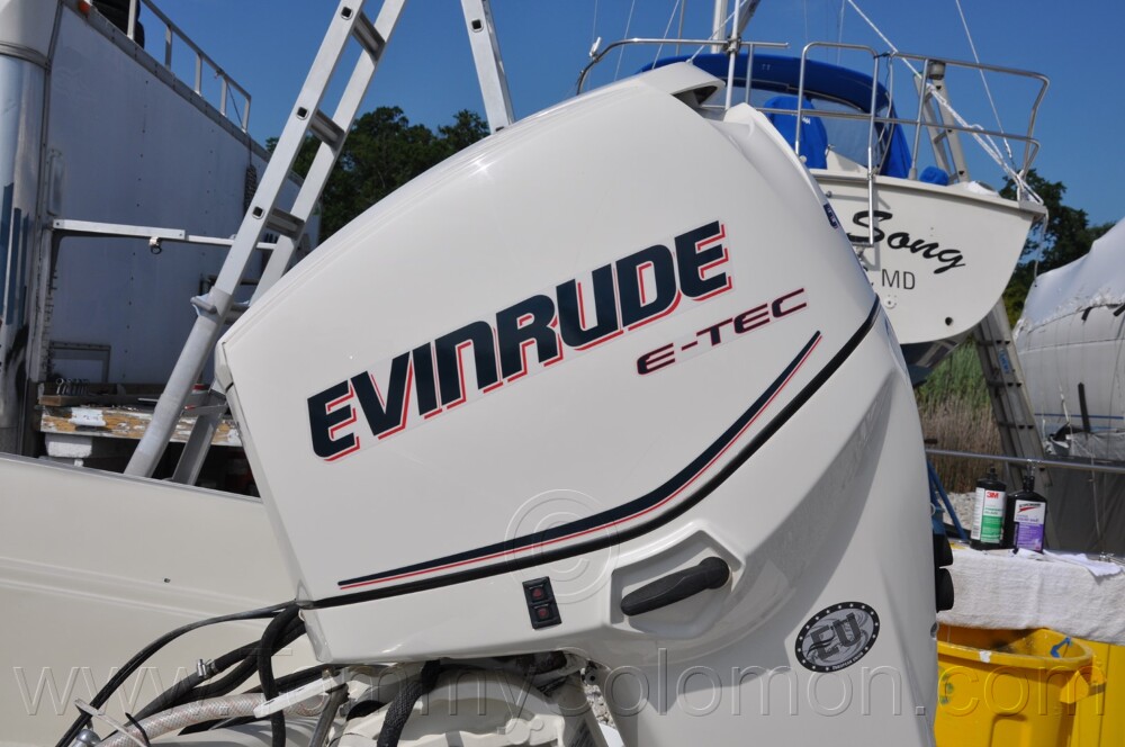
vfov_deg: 35.4
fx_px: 1170
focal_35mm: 38
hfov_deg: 51.3
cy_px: 374
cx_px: 562
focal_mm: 25
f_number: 11
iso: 200
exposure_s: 1/500
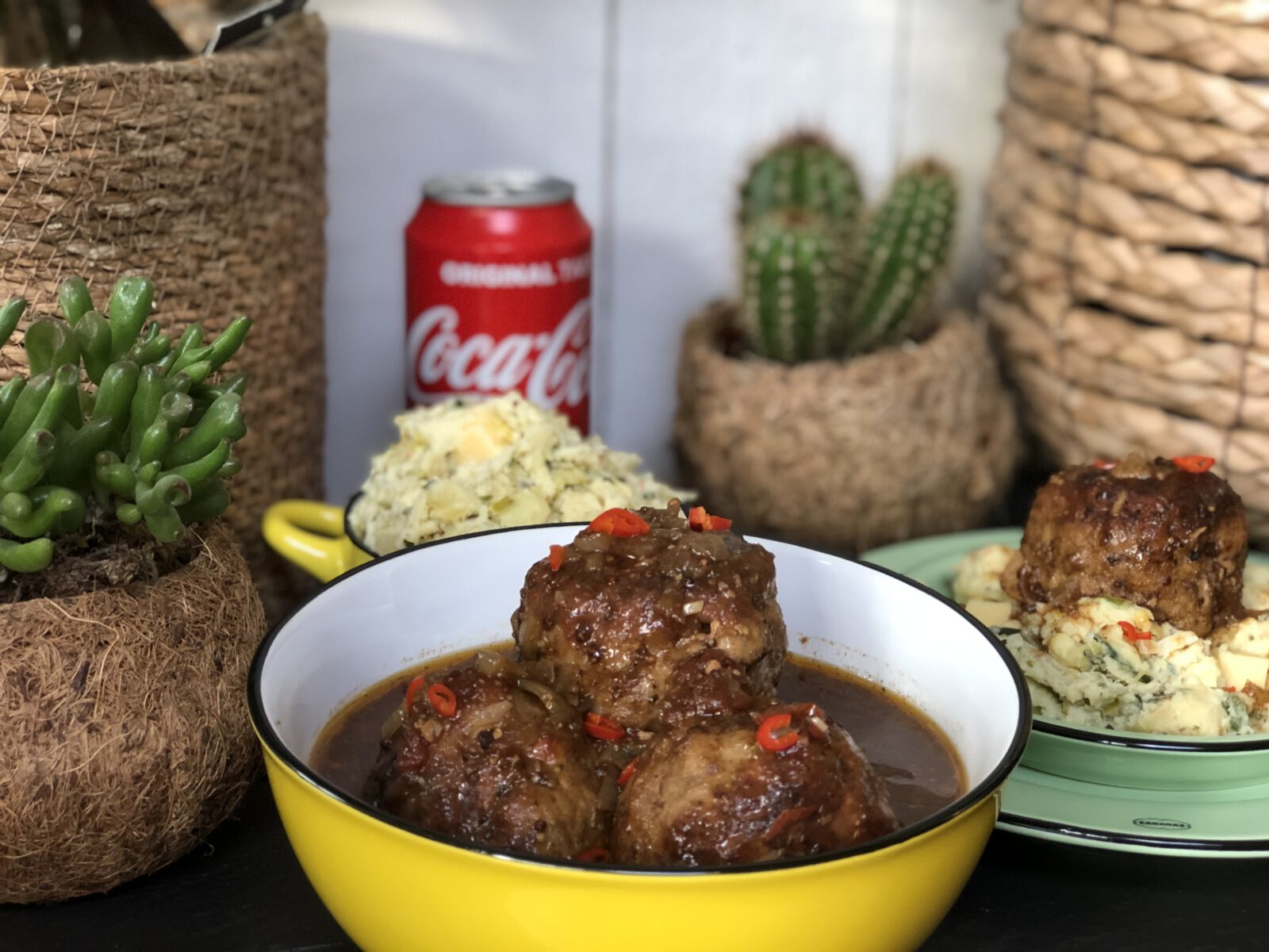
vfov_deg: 25.7
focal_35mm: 57
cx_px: 634
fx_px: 2090
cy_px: 476
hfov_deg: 33.8
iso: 160
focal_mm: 6.6
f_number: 2.8
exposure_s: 1/33
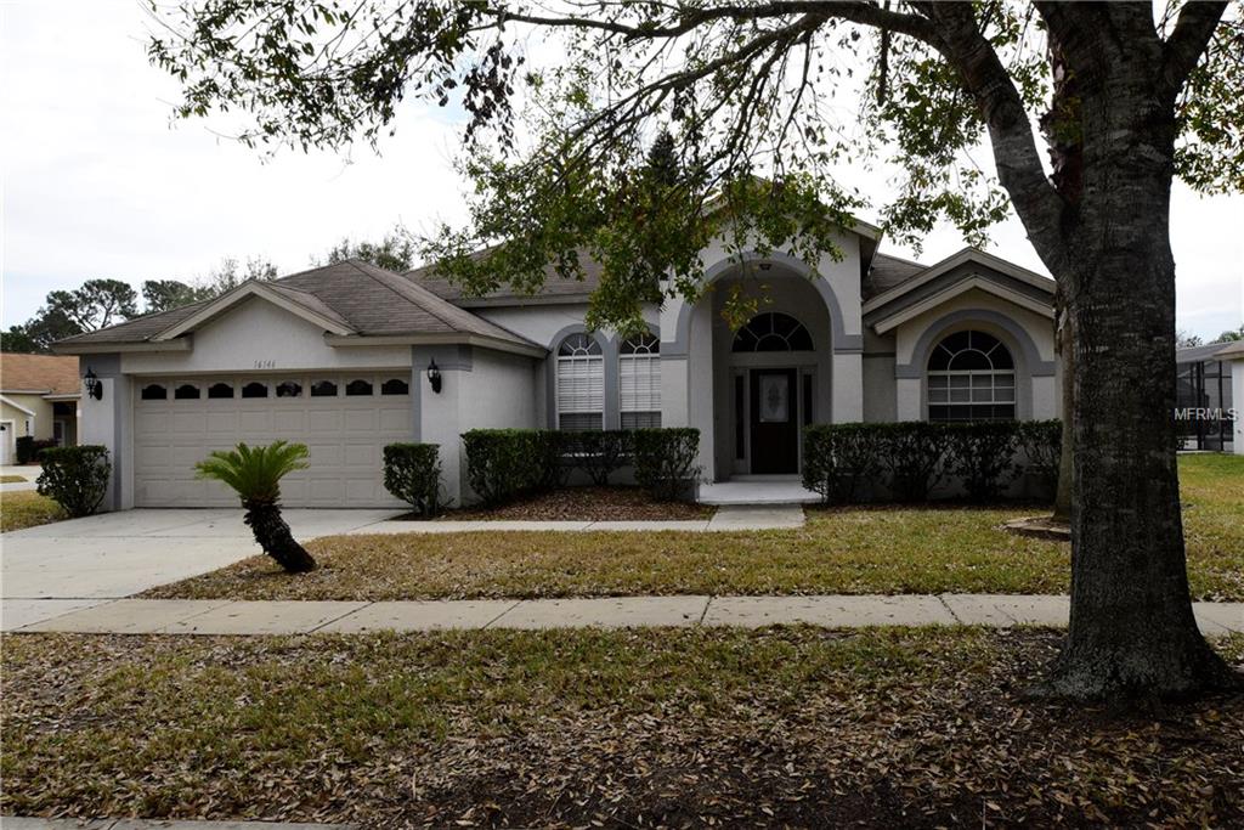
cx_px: 622
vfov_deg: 43.6
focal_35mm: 30
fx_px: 1037
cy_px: 415
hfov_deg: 61.9
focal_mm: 20
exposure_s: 1/750
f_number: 13
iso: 1600
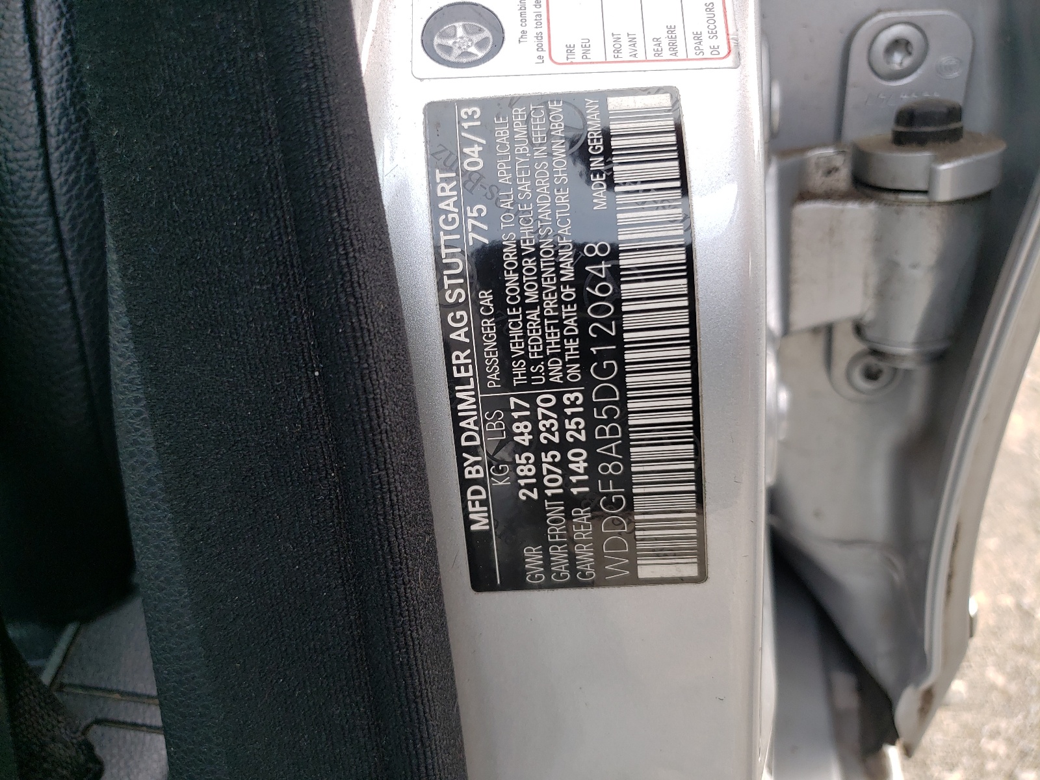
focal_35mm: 26
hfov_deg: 67.3
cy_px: 390
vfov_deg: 53.1
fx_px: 781
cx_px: 520
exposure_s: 1/385
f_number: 1.5
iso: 50
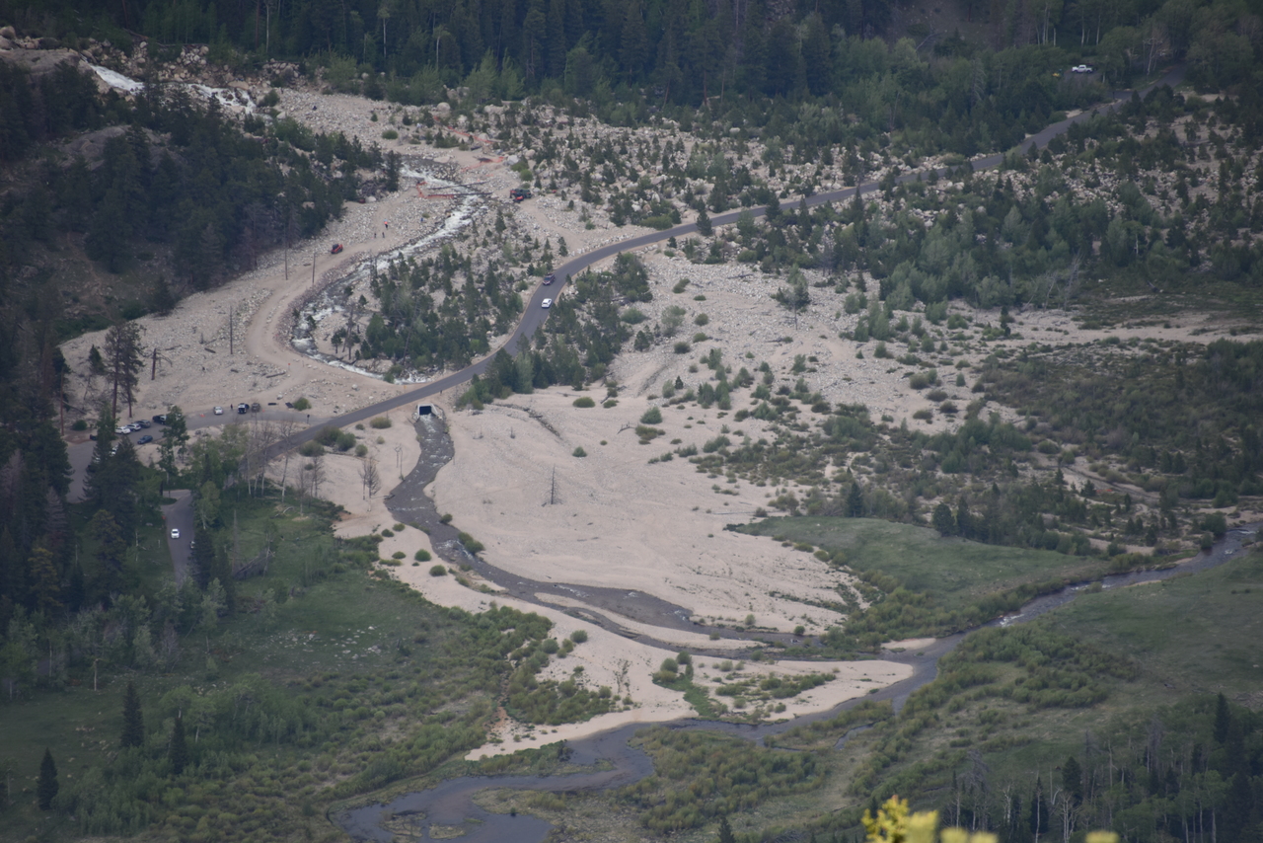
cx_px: 632
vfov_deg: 4.6
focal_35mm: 300
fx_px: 10527
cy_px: 422
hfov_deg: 6.9
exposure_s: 1/640
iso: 200
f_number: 5.6
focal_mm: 300
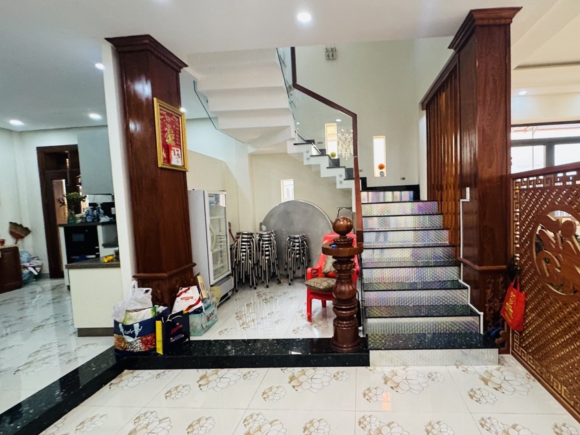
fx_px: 285
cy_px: 220
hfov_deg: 90.1
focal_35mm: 17
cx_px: 341
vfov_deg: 74.7
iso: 160
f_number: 2.2
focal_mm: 2.22
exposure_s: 1/50
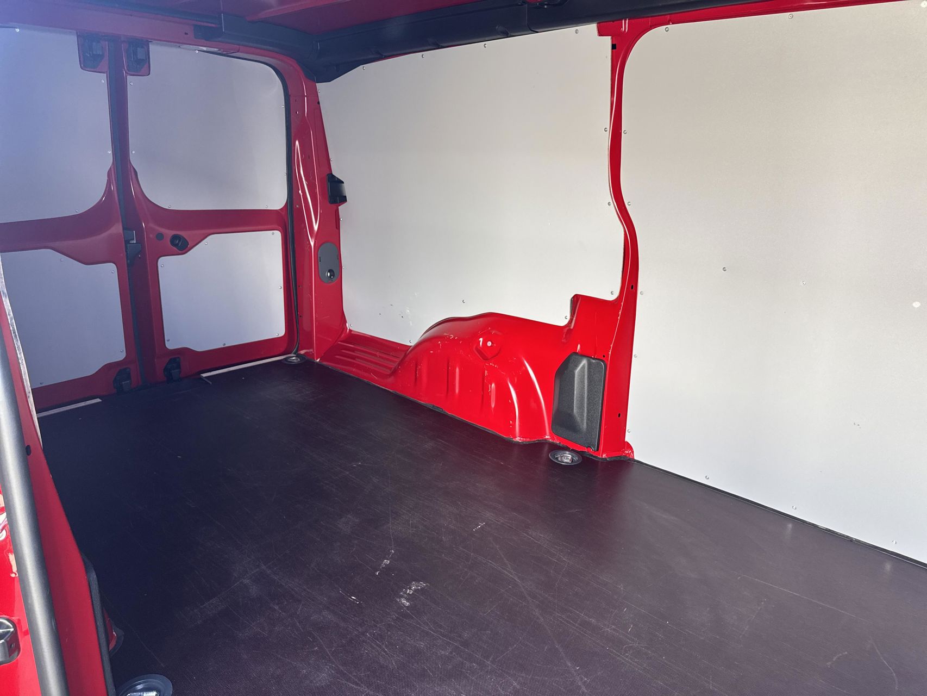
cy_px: 348
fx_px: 643
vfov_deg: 56.8
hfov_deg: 71.6
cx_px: 464
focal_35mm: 24
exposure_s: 1/121
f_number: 1.78
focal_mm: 6.76
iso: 100
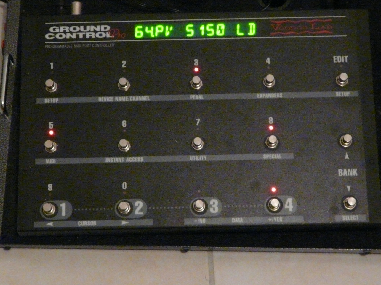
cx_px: 190
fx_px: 892
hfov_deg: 24.1
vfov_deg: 18.2
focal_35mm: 81
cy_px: 142
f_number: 3.2
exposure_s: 1/8
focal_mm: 8.3
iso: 800
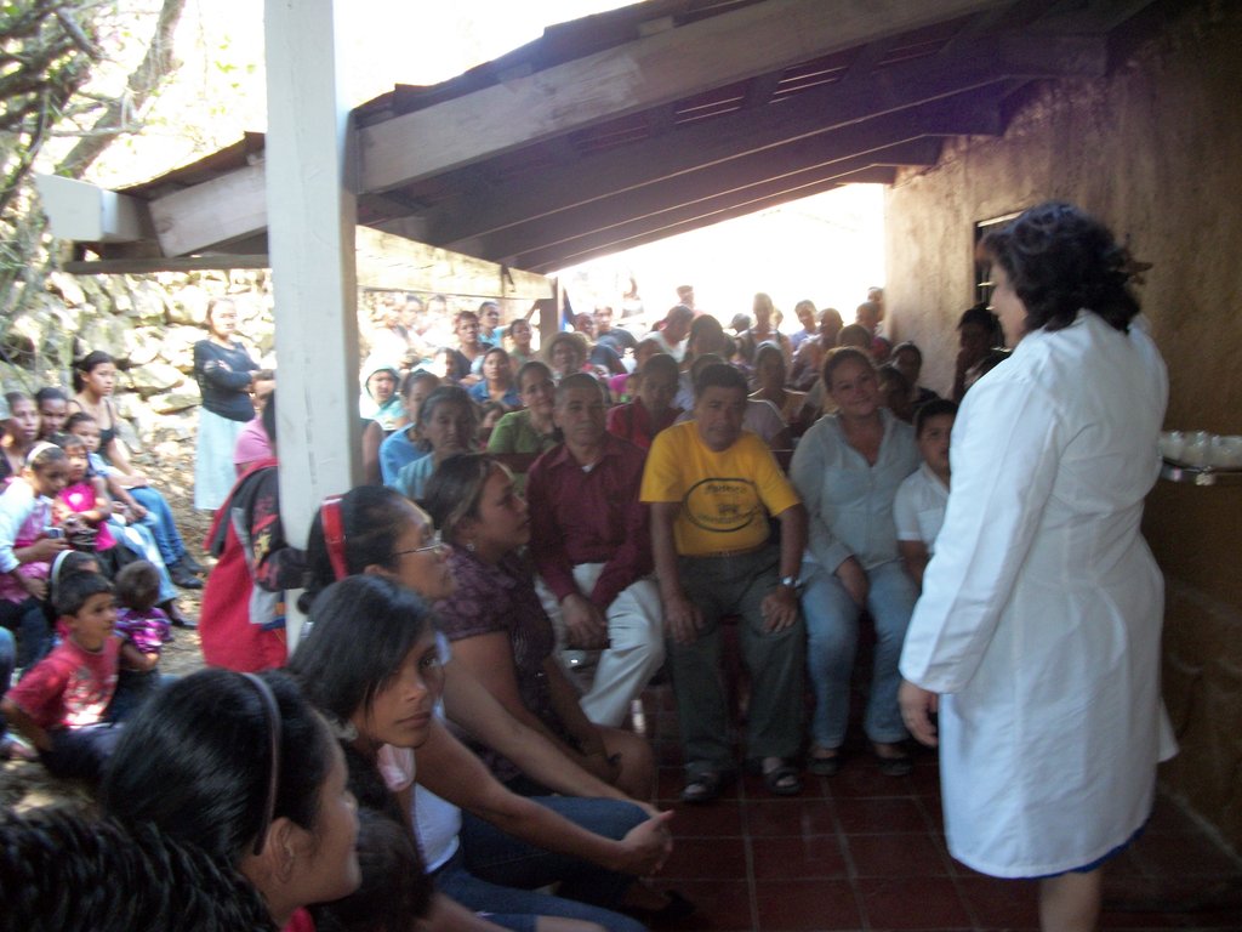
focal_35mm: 32
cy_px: 466
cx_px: 621
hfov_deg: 56.8
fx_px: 1148
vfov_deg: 44.2
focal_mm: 5.7
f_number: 2.9
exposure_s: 1/40
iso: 160
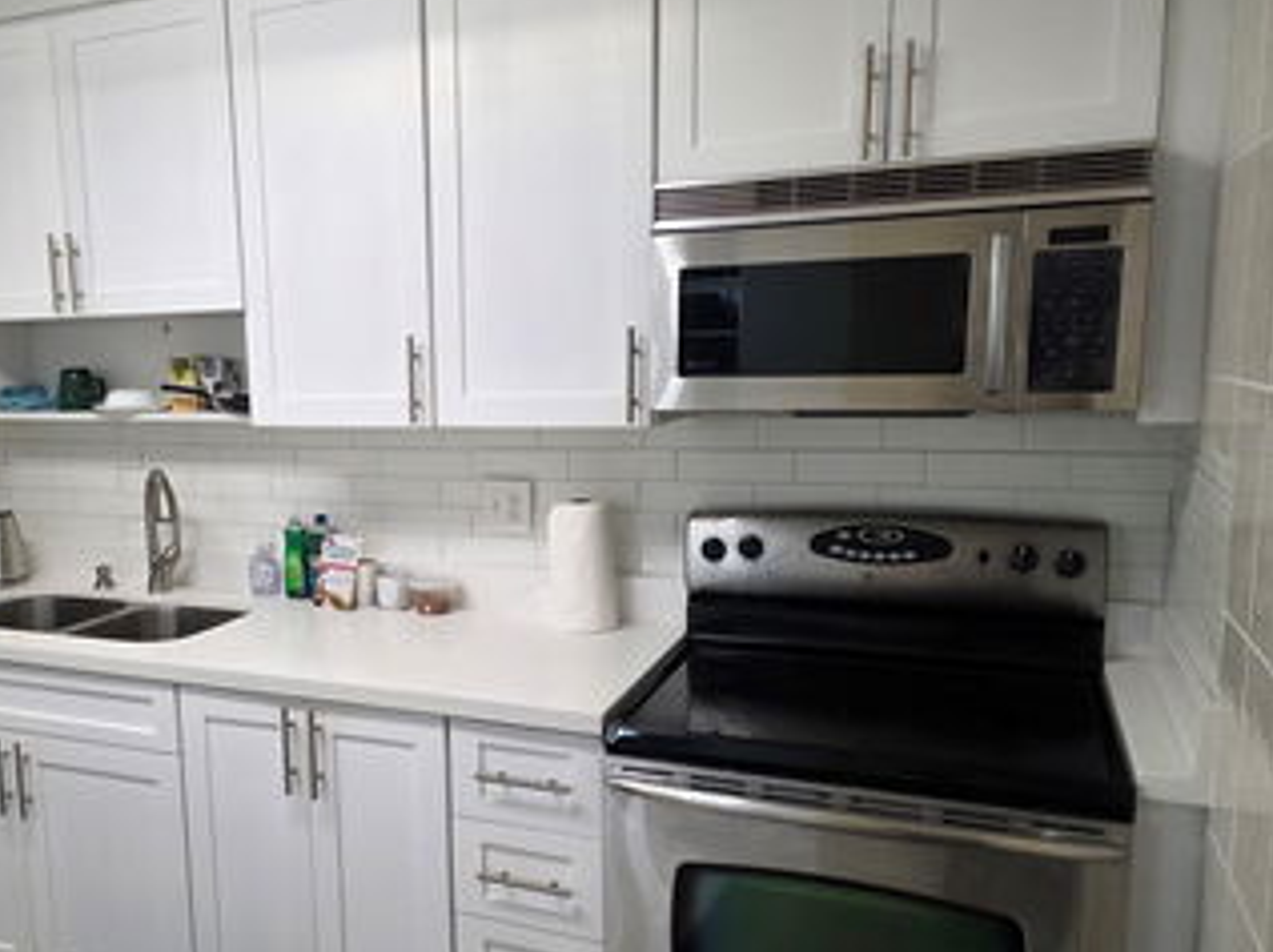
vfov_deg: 45.2
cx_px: 420
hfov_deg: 57.1
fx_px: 1139
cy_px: 546
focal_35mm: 31
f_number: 1.7
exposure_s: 1/120
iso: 160
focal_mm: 6.3
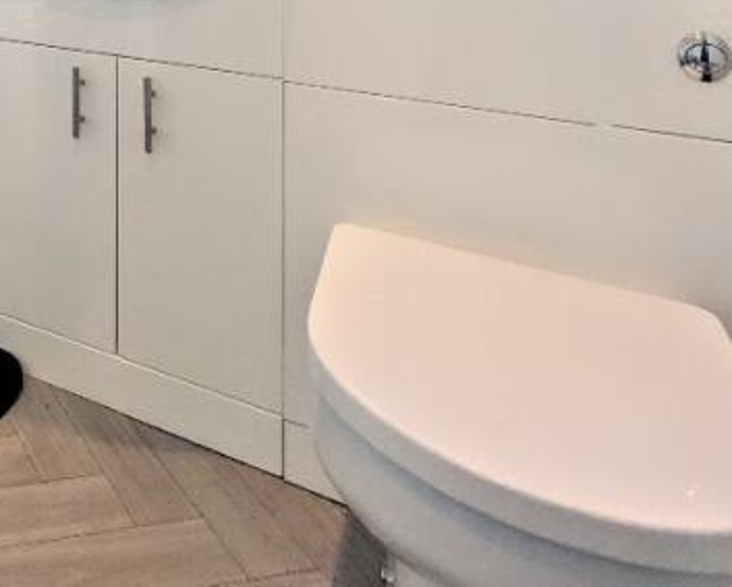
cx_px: -147
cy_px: -140
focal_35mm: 34
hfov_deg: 38.7
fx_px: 737
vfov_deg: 33.8
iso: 53
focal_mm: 2.02
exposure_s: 1/1114
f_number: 1.7
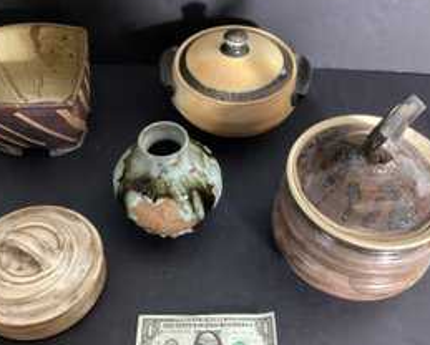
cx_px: 208
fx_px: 510
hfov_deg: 45.7
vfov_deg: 37.4
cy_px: 187
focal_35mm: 40
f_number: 2.4
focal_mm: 3.3
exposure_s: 1/40
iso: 320
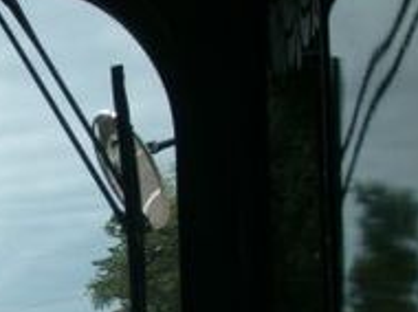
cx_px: -133
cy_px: 352
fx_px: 1761
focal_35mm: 146
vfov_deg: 10.0
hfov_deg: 13.1
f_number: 8.4
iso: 80
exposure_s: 1/250
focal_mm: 8.7
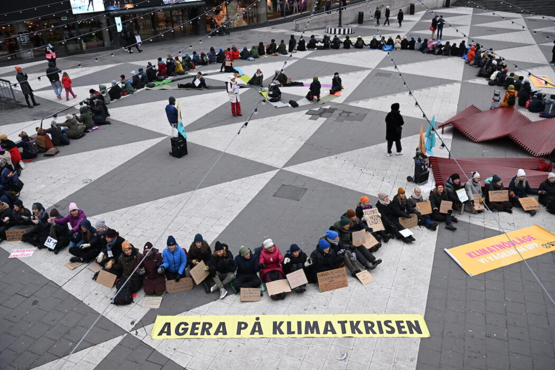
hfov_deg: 60.3
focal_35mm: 31
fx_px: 478
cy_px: 185
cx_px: 278
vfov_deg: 42.3
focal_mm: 31
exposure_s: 1/125
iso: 280
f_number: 5
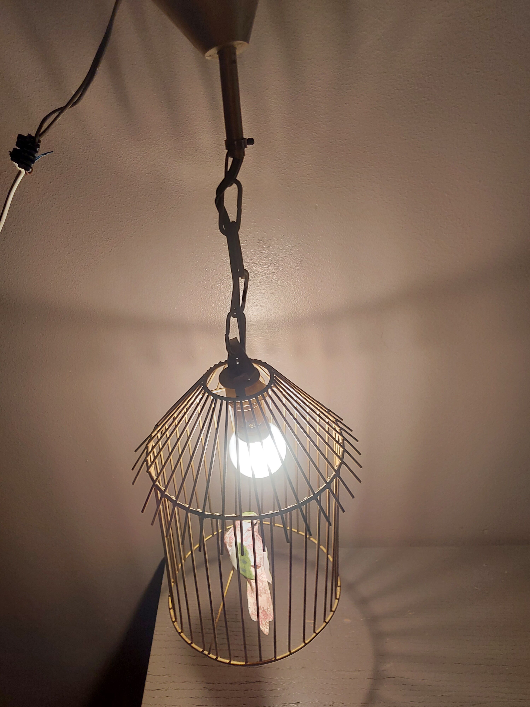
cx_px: 265
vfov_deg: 71.6
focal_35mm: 24
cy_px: 354
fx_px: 490
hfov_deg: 56.8
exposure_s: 1/50
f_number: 1.8
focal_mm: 5.23
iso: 50
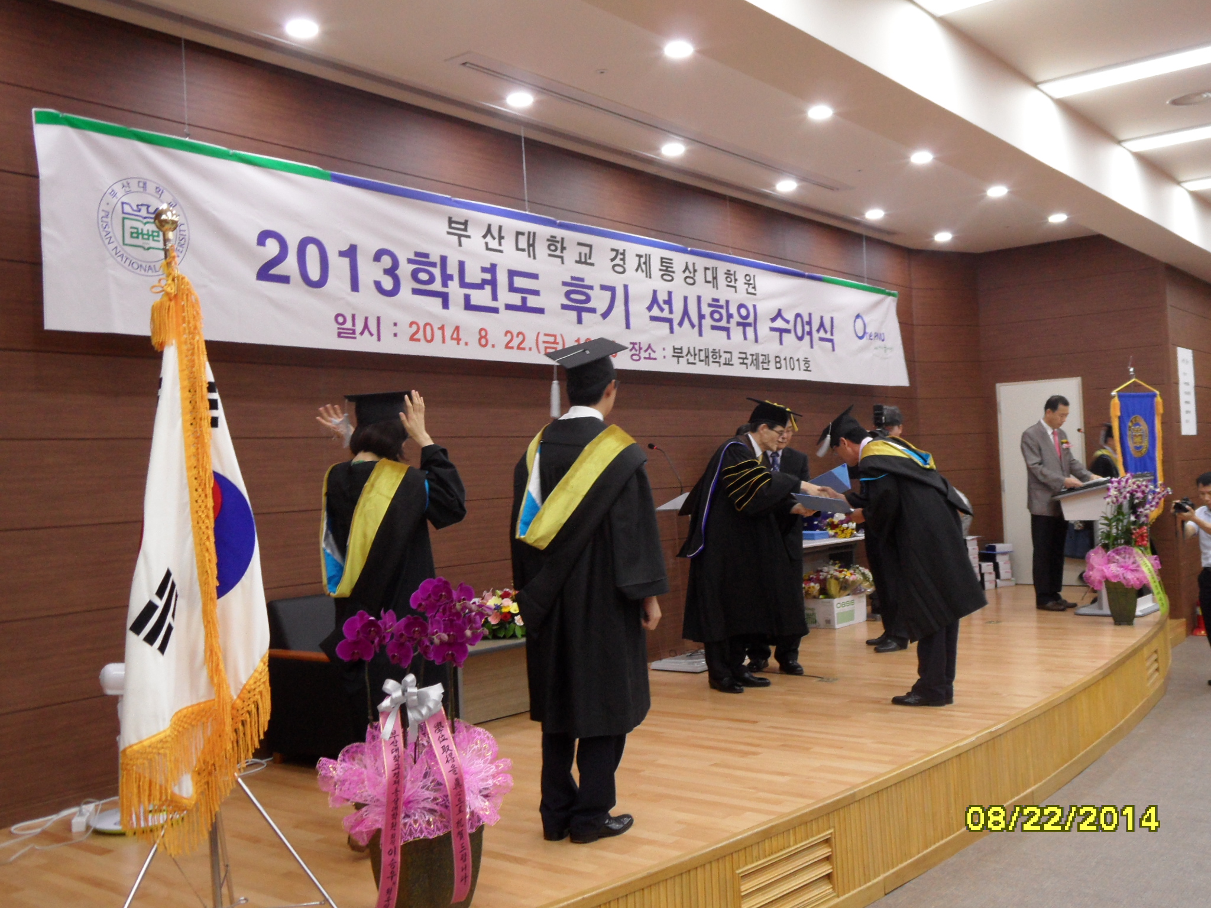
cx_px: 606
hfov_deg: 56.8
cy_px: 454
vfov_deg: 44.2
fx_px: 1119
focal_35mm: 32
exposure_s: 1/30
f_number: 3.4
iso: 200
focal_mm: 5.3
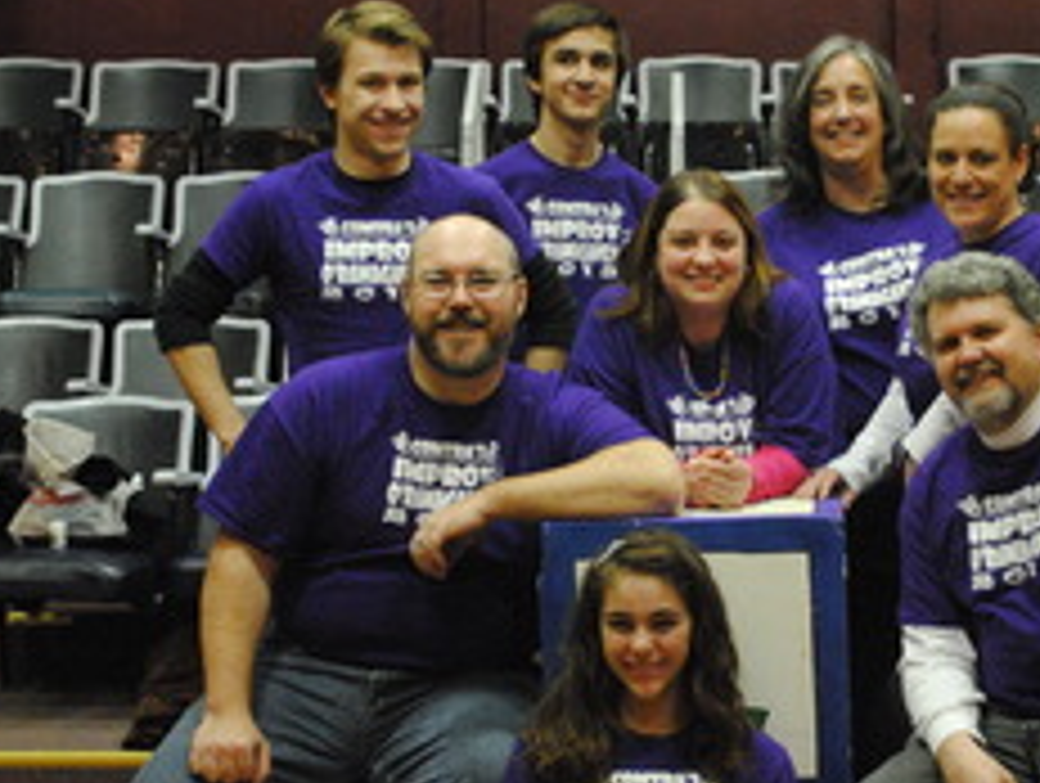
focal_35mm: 73
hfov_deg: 26.4
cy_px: 470
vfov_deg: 20.2
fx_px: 2197
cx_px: 725
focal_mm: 26
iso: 1600
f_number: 5
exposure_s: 1/20
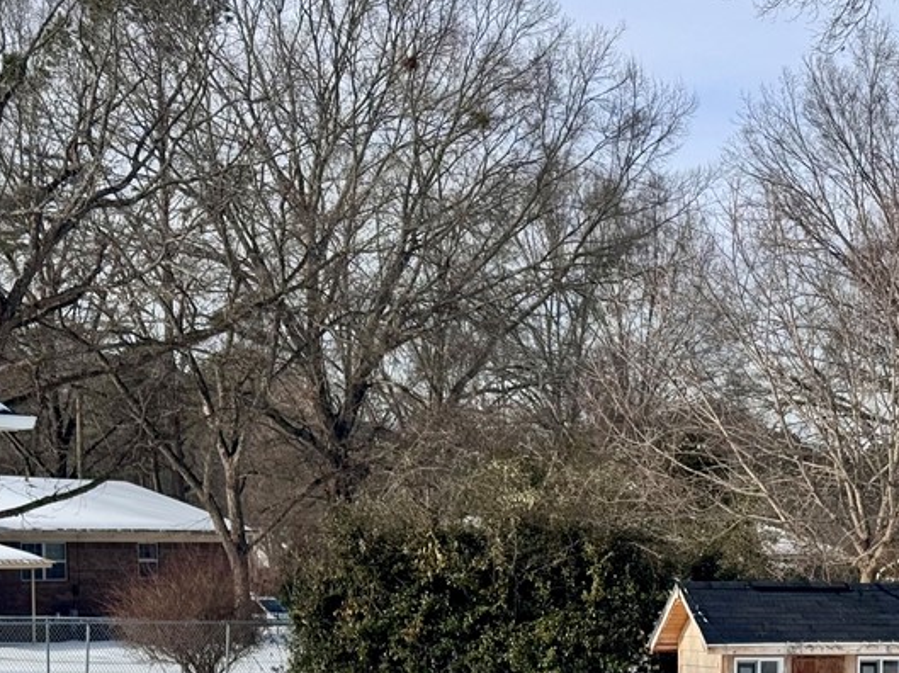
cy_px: 566
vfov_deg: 15.7
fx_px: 2414
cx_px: 641
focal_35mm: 93
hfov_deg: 21.0
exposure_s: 1/7092
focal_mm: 6.76
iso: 64
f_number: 1.78
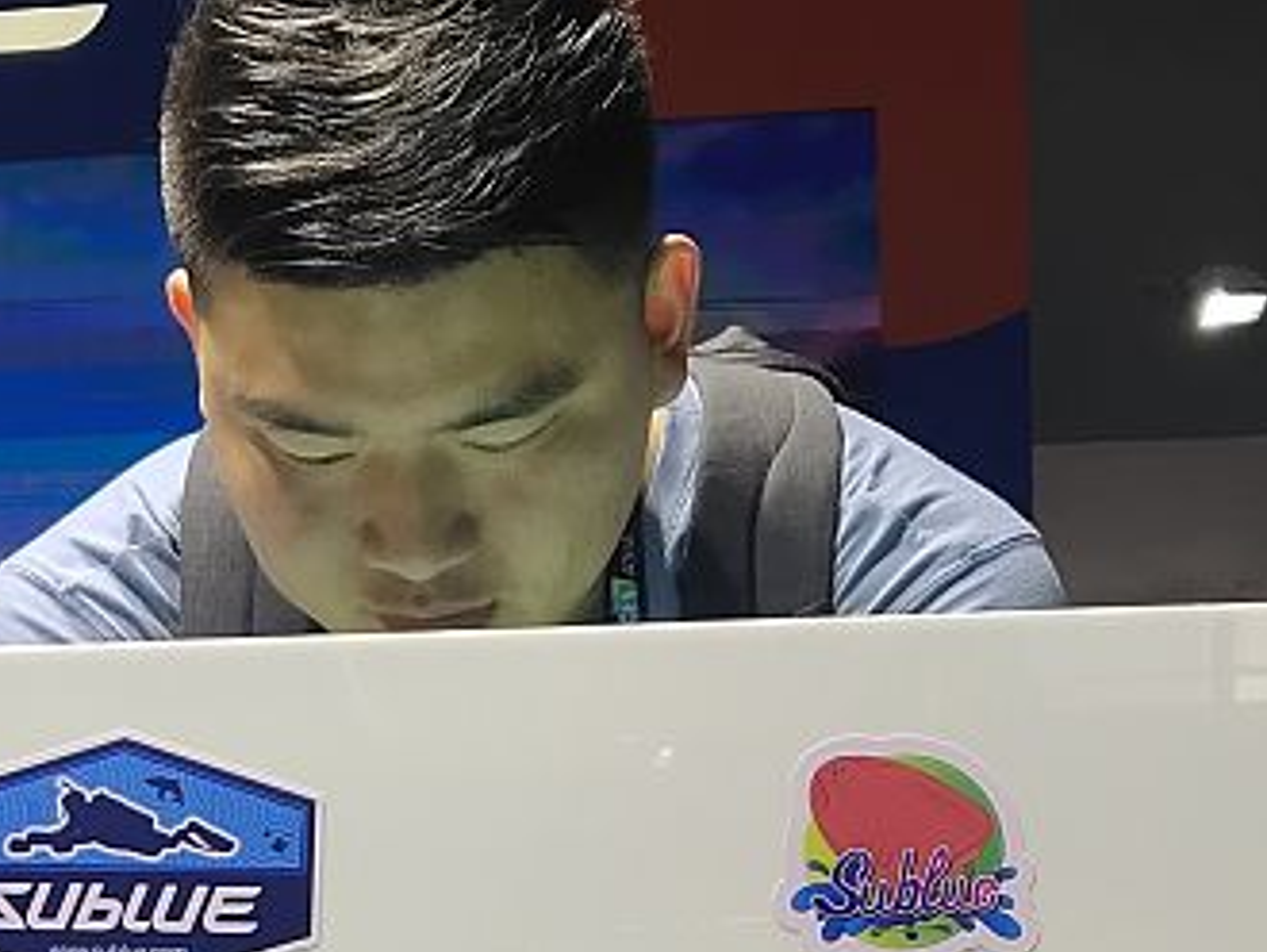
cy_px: 1102
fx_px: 3992
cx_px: 215
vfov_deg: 13.3
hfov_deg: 17.8
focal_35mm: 109
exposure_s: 1/398
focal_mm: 4.35
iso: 50
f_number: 1.8
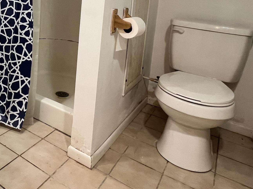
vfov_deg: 42.0
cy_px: 21
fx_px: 227
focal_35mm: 31
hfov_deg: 52.6
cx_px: 34
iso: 200
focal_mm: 1.57
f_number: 1.8
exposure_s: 1/60
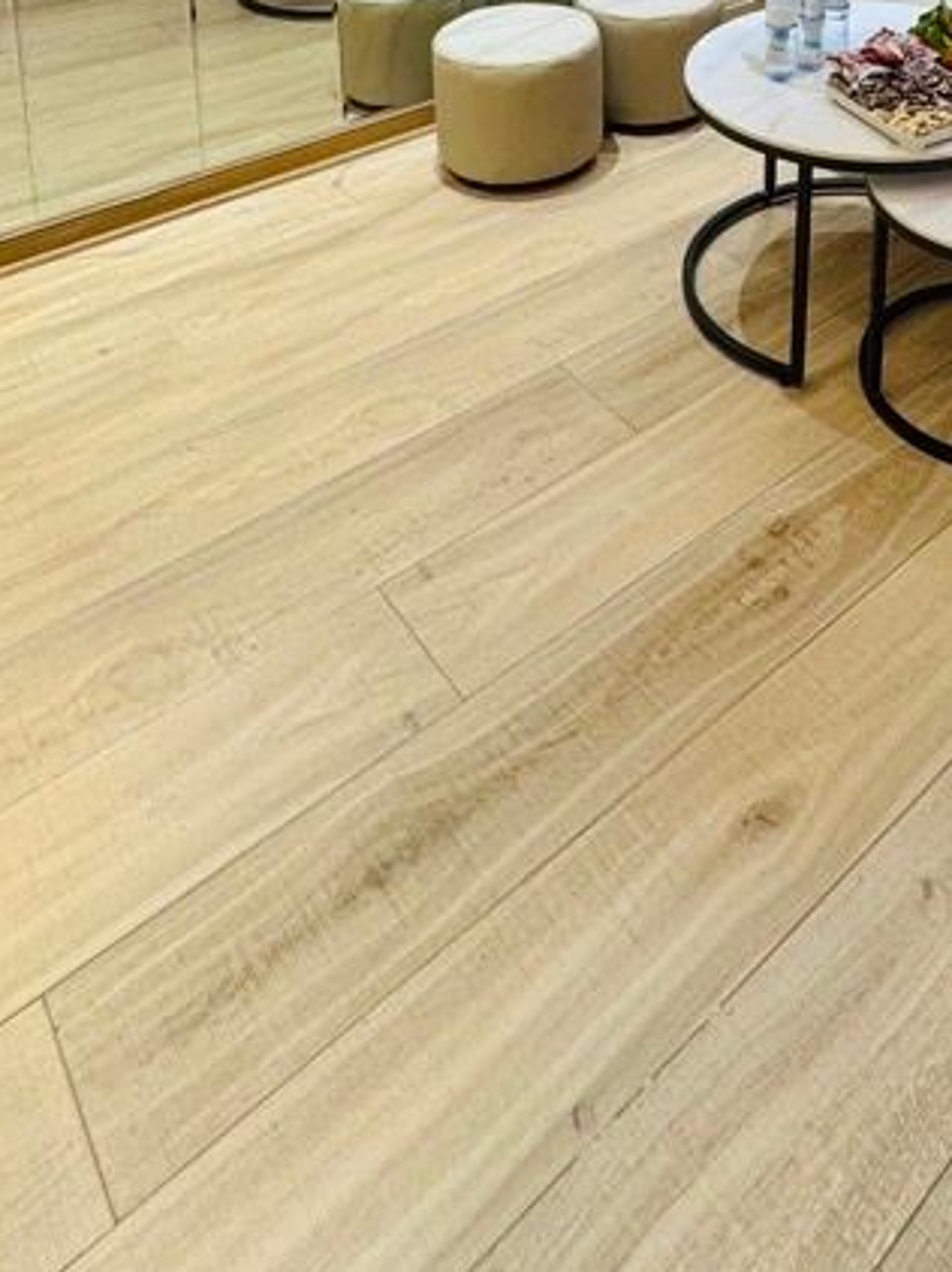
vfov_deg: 40.2
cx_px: 813
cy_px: -214
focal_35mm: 34
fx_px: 1248
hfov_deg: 39.4
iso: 160
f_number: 2.2
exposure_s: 1/100
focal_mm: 2.22
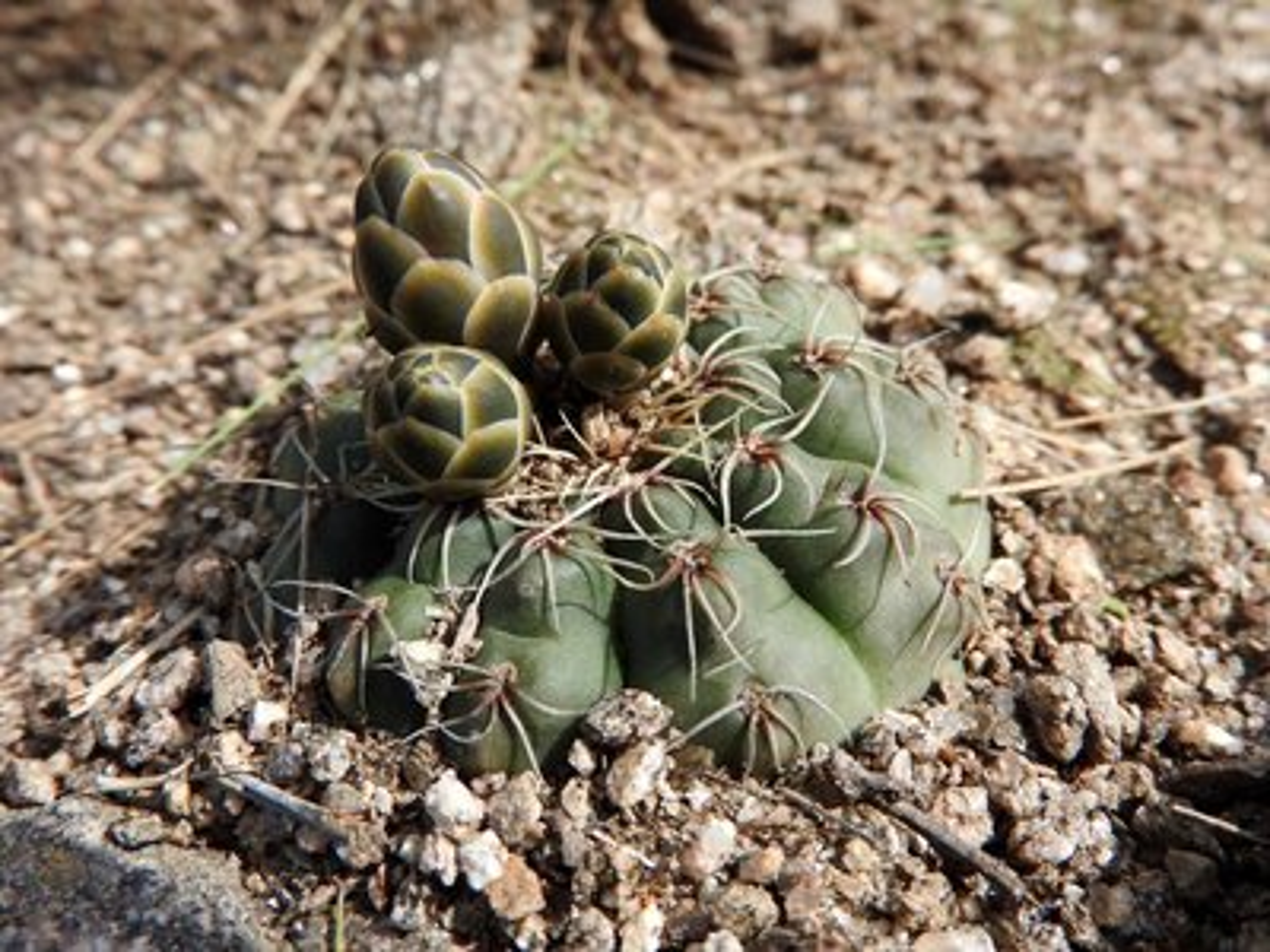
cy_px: 476
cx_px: 635
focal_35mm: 30
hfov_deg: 60.0
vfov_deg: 46.8
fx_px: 1101
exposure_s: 1/640
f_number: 3.5
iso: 100
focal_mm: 5.4
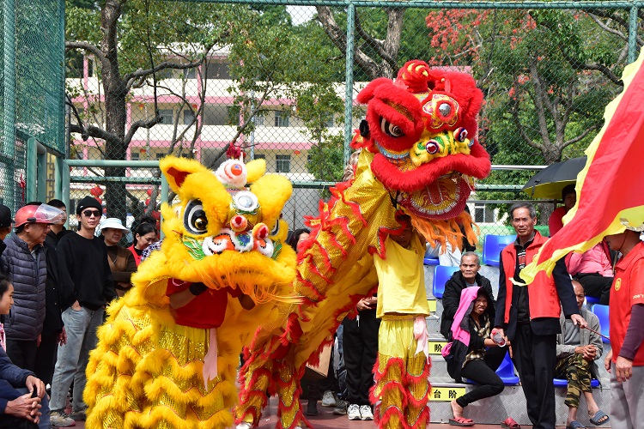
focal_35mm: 84
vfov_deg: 16.3
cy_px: 214
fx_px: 1503
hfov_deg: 24.2
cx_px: 322
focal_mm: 56
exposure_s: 1/4000
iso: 1600
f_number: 8
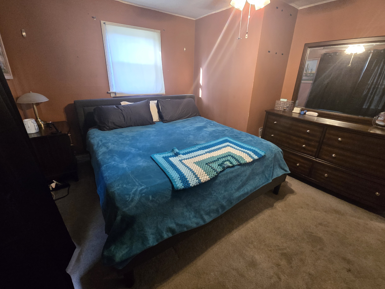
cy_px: 136
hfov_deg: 102.0
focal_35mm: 14
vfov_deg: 85.6
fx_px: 156
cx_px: 197
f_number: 2.2
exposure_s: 1/60
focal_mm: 2.2
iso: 1000
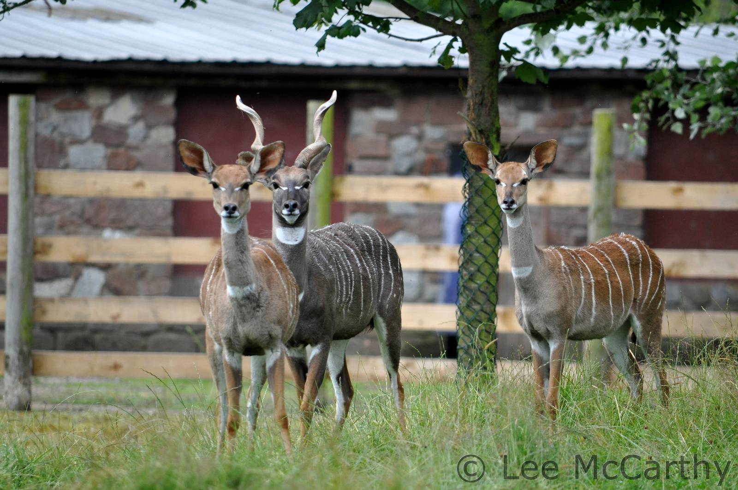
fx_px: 9215
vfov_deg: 3.0
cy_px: 245
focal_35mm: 450
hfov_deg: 4.6
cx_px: 369
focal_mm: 300
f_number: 5.6
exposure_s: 1/1250
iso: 800
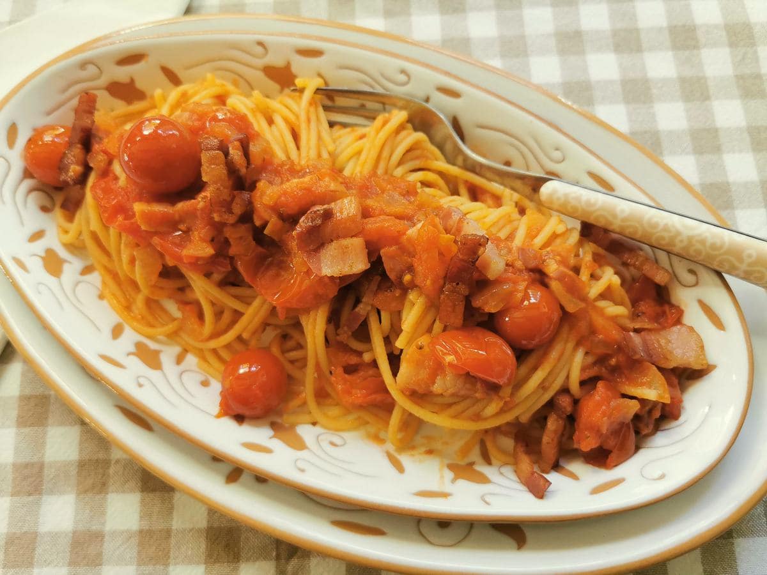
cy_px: 288
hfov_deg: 65.3
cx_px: 384
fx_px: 598
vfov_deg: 51.4
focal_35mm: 27
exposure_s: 1/100
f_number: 1.6
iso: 160
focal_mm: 5.56
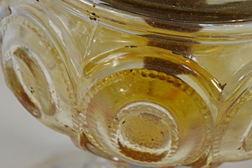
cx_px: 169
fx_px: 1336
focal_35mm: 191
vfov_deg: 7.2
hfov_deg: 10.8
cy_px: 34
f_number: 5.3
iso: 640
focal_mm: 48
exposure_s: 1/60
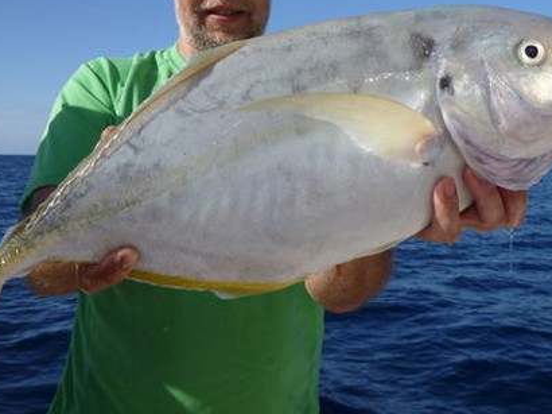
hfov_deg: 43.8
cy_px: 128
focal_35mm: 43
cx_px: 298
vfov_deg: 33.2
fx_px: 685
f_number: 3.3
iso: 100
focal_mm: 4.9
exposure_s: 1/1300
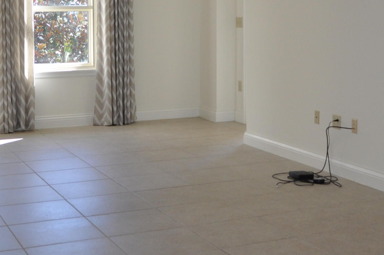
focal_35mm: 68
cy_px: 59
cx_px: 226
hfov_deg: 29.6
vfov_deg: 19.8
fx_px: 724
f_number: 4.5
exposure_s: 1/200
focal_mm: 18
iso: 640
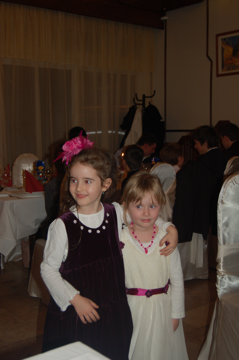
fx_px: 464
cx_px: 120
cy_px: 180
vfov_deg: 42.4
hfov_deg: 28.9
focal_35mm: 46
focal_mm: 31
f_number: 4.5
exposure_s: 1/60
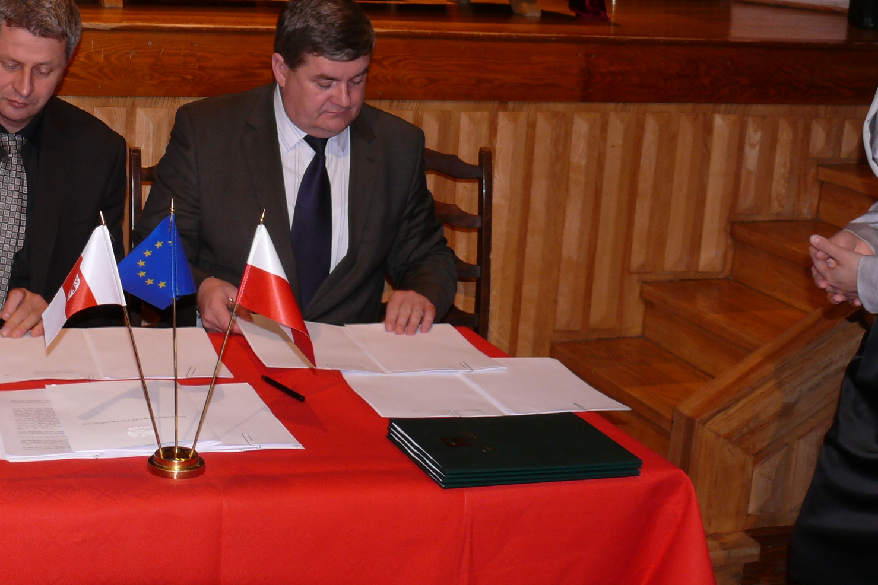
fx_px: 1536
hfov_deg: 31.3
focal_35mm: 63
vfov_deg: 21.5
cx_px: 211
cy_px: 184
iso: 100
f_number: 2.8
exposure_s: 1/30
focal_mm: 7.4
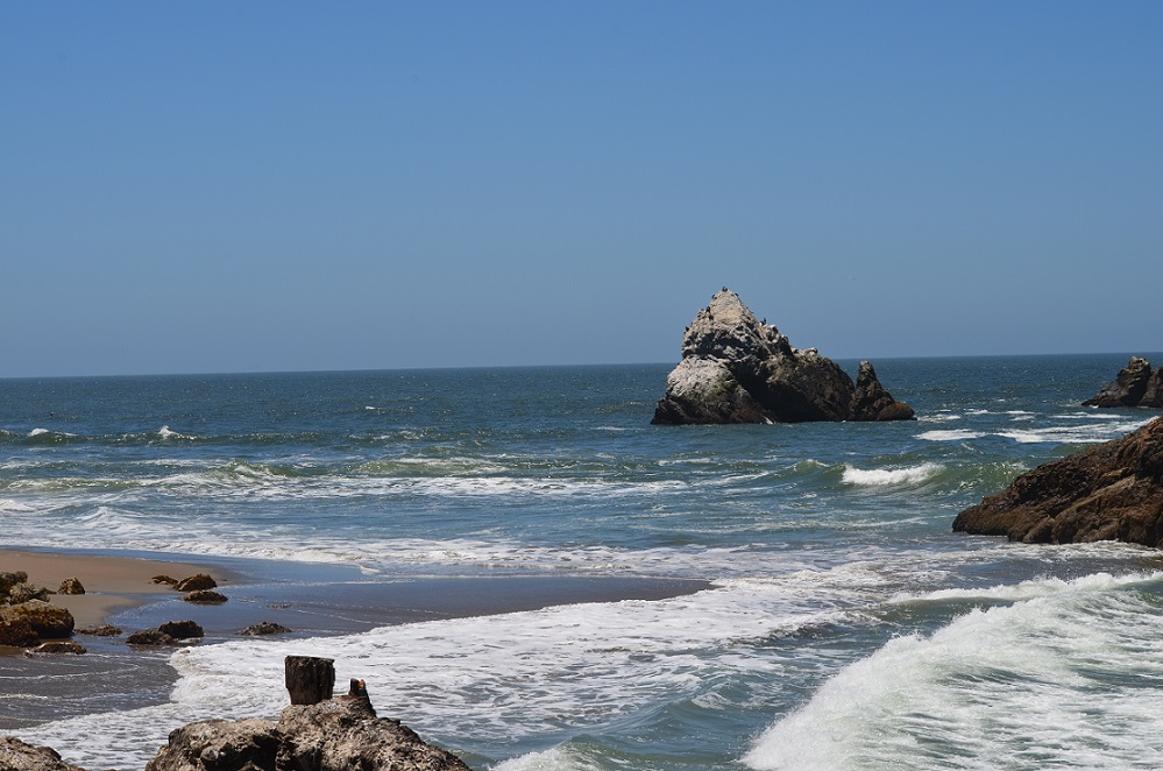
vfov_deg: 16.5
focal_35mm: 82
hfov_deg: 24.7
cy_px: 386
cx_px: 582
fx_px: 2660
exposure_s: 1/200
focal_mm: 55
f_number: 13
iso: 100
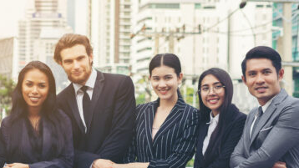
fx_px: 1189
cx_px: -48
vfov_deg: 8.0
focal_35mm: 150
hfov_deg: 14.0
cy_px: 178
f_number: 3.2
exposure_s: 1/200
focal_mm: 50
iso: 100
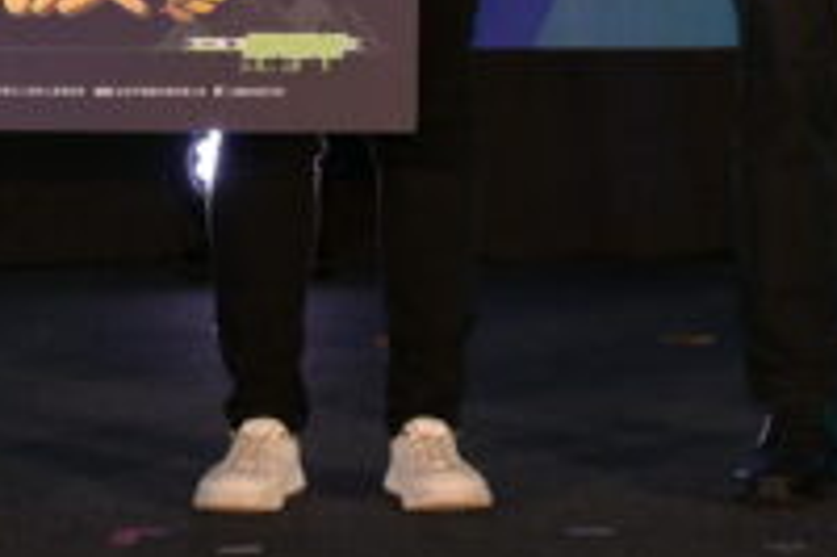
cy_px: -534
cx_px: 657
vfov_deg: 5.7
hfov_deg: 8.7
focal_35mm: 236
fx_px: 5482
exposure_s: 1/160
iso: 450
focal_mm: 46
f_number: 4
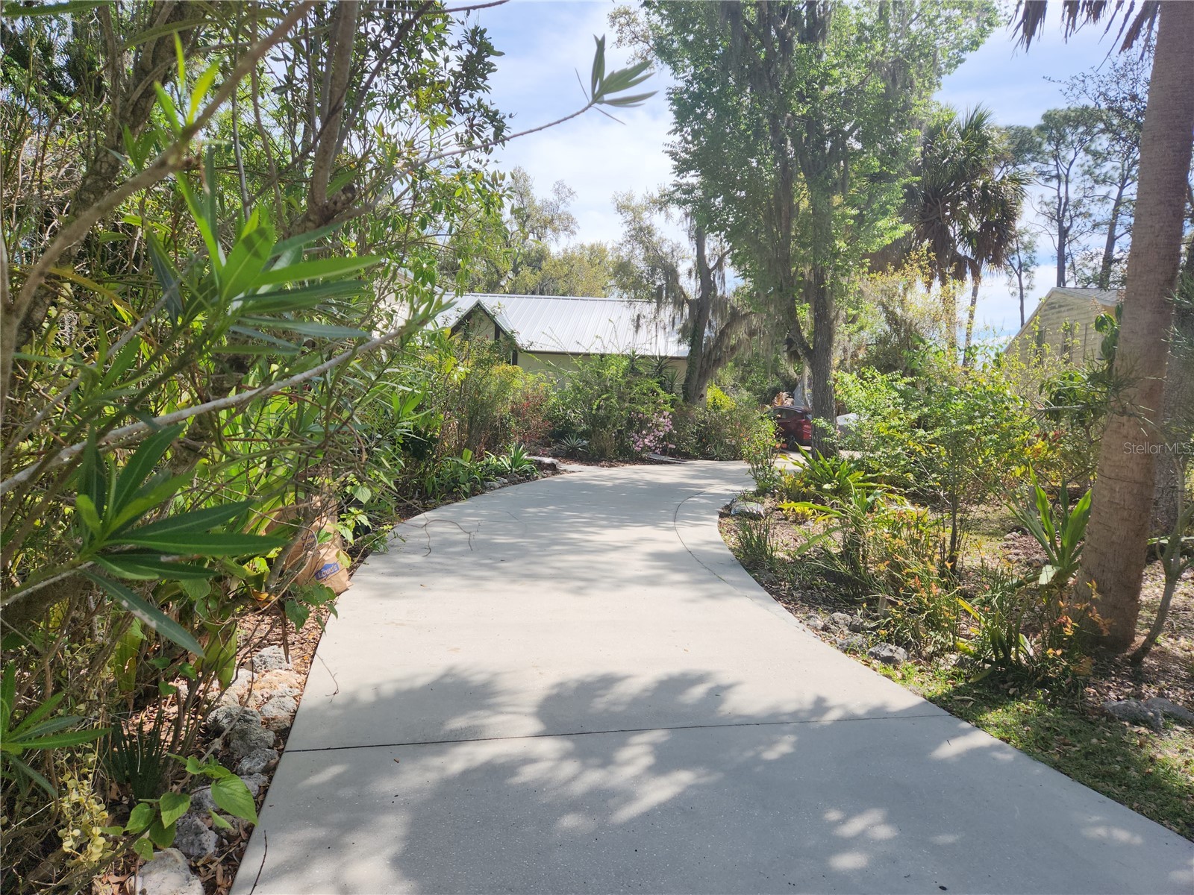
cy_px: 448
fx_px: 793
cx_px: 597
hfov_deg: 73.9
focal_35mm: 23
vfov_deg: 58.9
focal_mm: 5.4
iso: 20
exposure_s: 1/1347
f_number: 1.8
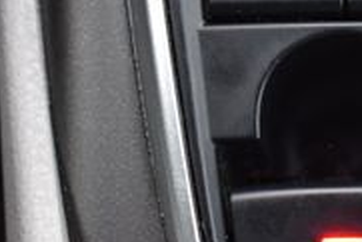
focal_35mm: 159
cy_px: 20
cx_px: 340
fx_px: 1600
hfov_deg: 12.8
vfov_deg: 8.6
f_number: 7.1
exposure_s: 1/25
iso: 400
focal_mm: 30
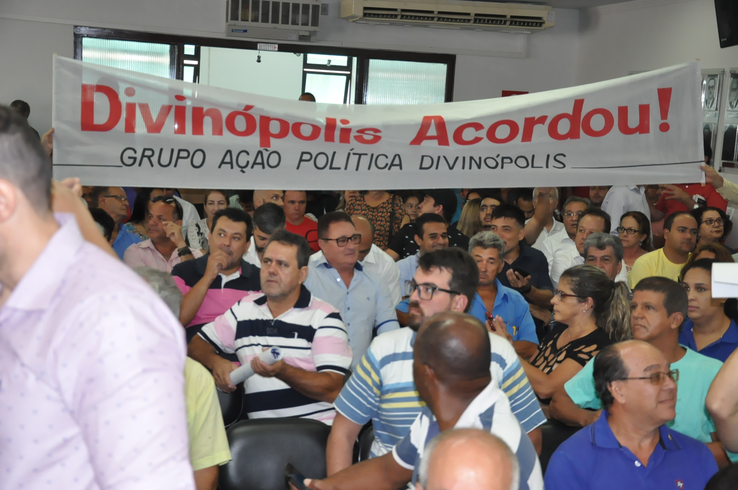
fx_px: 1290
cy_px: 245
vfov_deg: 21.5
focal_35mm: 63
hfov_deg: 31.9
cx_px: 369
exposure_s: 1/80
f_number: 5
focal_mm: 42
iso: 2000
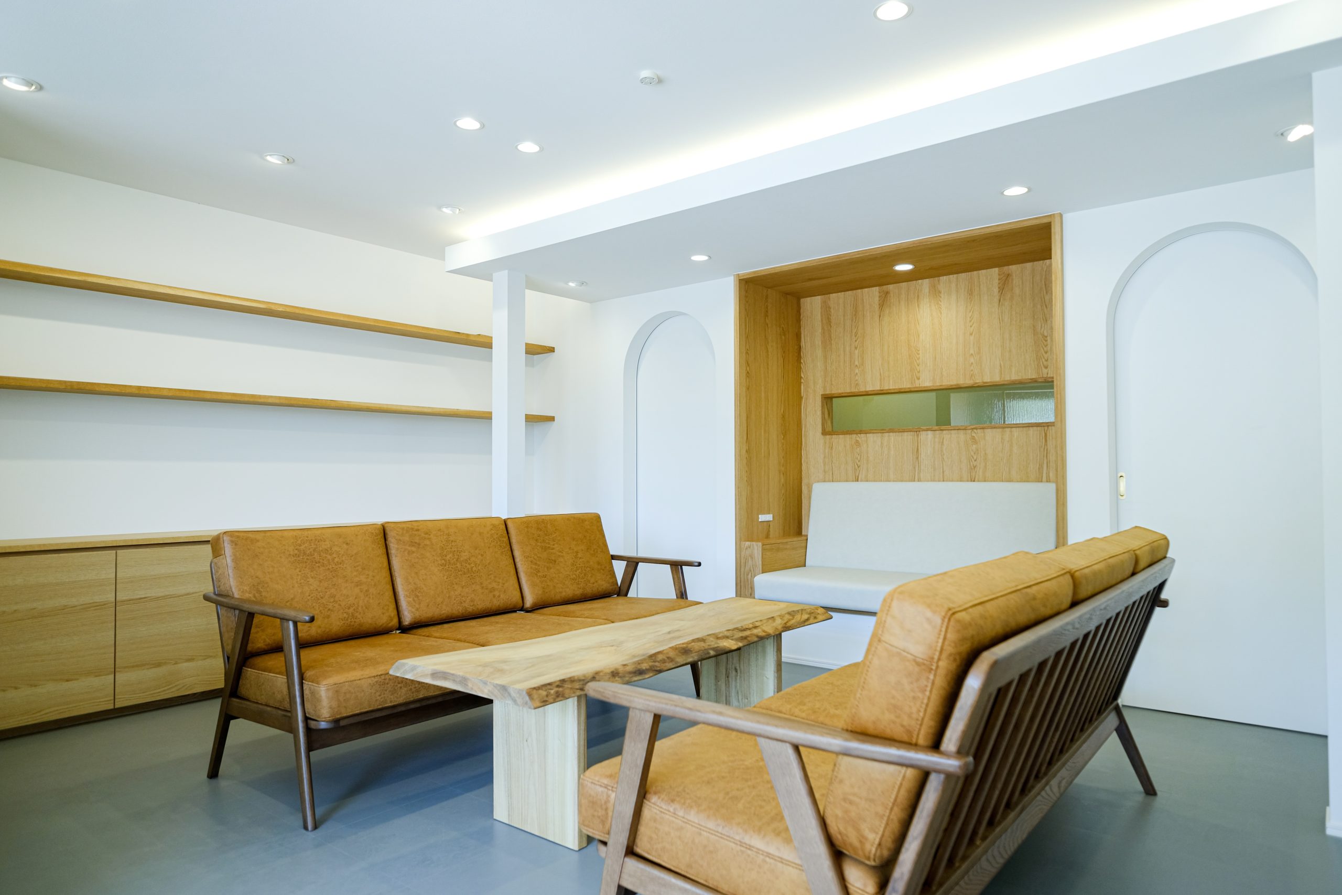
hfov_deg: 81.2
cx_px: 671
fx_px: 783
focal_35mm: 21
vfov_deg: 59.5
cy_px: 448
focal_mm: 14
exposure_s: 1/60
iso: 200
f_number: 2.8
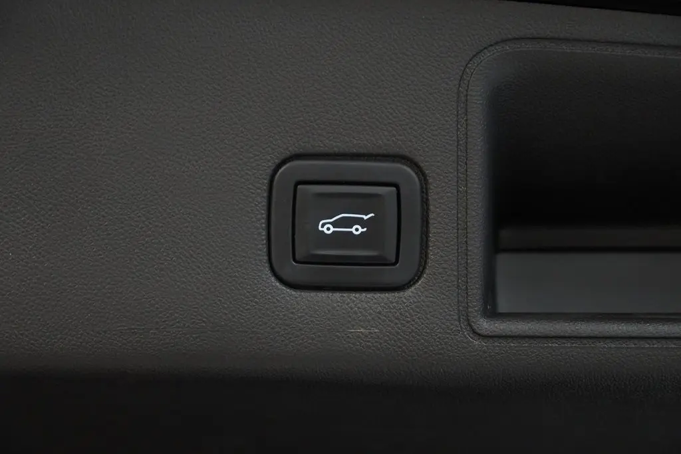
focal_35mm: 105
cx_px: 340
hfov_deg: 19.5
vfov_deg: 13.0
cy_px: 227
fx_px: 1986
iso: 6400
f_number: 5.6
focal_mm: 70
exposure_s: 1/40
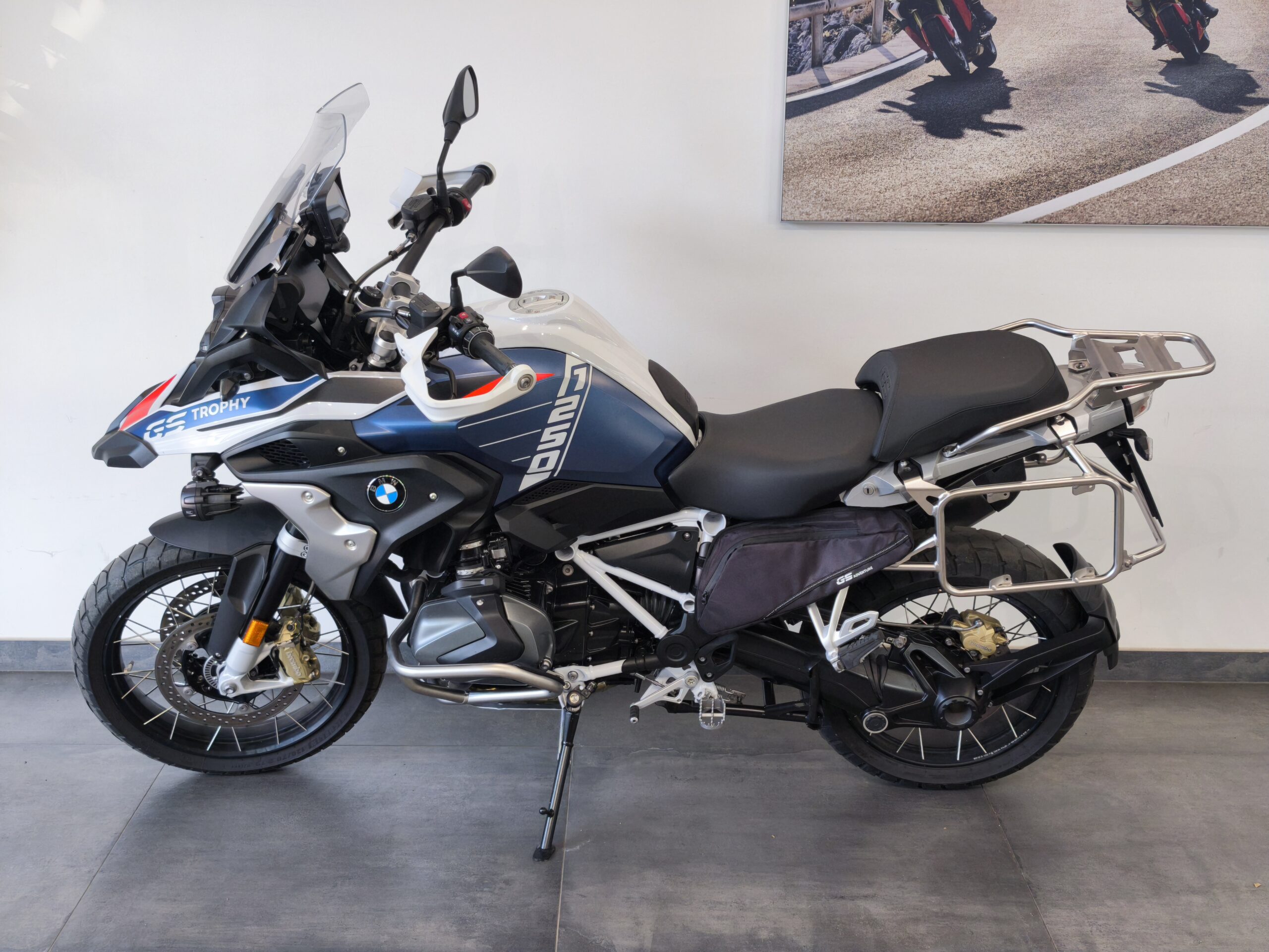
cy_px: 476
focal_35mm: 46
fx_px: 1686
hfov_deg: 41.2
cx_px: 634
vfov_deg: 31.5
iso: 80
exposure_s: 1/100
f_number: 1.6
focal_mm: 6.57
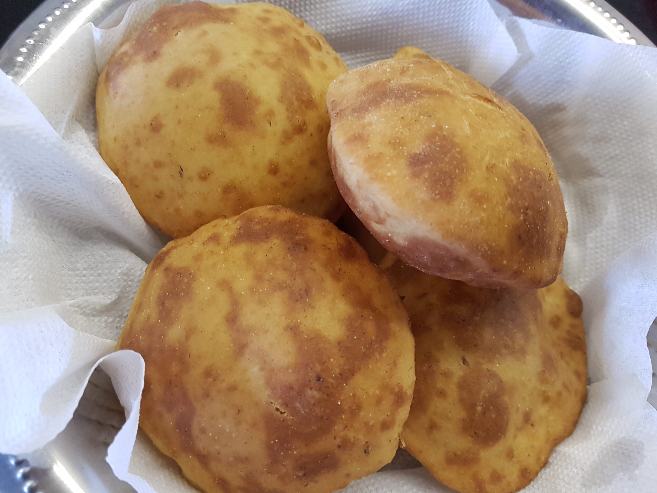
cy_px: 246
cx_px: 328
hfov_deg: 67.3
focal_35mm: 26
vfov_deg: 53.1
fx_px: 493
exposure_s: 1/25
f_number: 1.7
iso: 160
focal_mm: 4.2
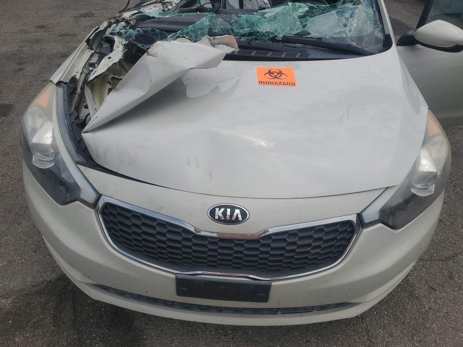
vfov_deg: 53.1
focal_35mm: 26
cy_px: 174
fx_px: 348
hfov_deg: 67.3
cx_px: 232
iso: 50
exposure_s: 1/5000
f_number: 1.5
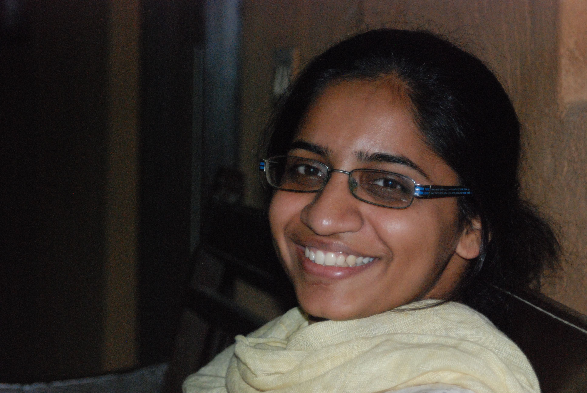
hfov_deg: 17.0
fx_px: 1959
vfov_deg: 11.5
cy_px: 196
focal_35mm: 120
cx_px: 294
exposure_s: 1/60
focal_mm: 80
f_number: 6.3
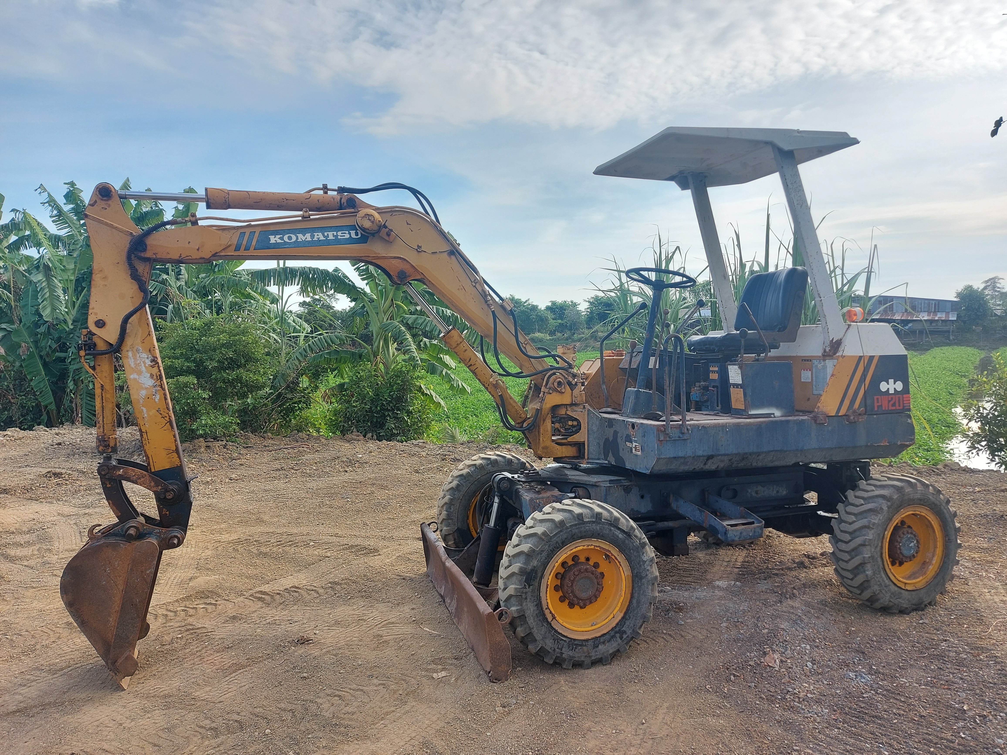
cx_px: 504
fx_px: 698
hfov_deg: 71.6
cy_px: 378
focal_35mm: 24
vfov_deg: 56.8
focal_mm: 5.23
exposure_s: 1/263
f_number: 1.8
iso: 32
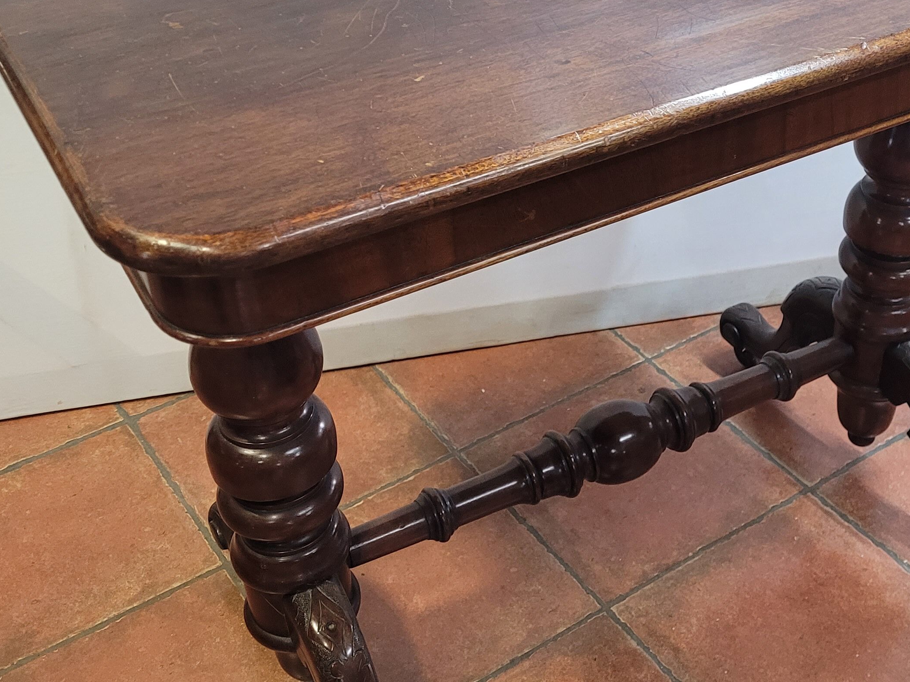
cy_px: 269
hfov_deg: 38.0
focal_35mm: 50
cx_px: 560
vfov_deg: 29.0
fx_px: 1314
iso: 400
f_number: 1.8
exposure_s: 1/50
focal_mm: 5.4
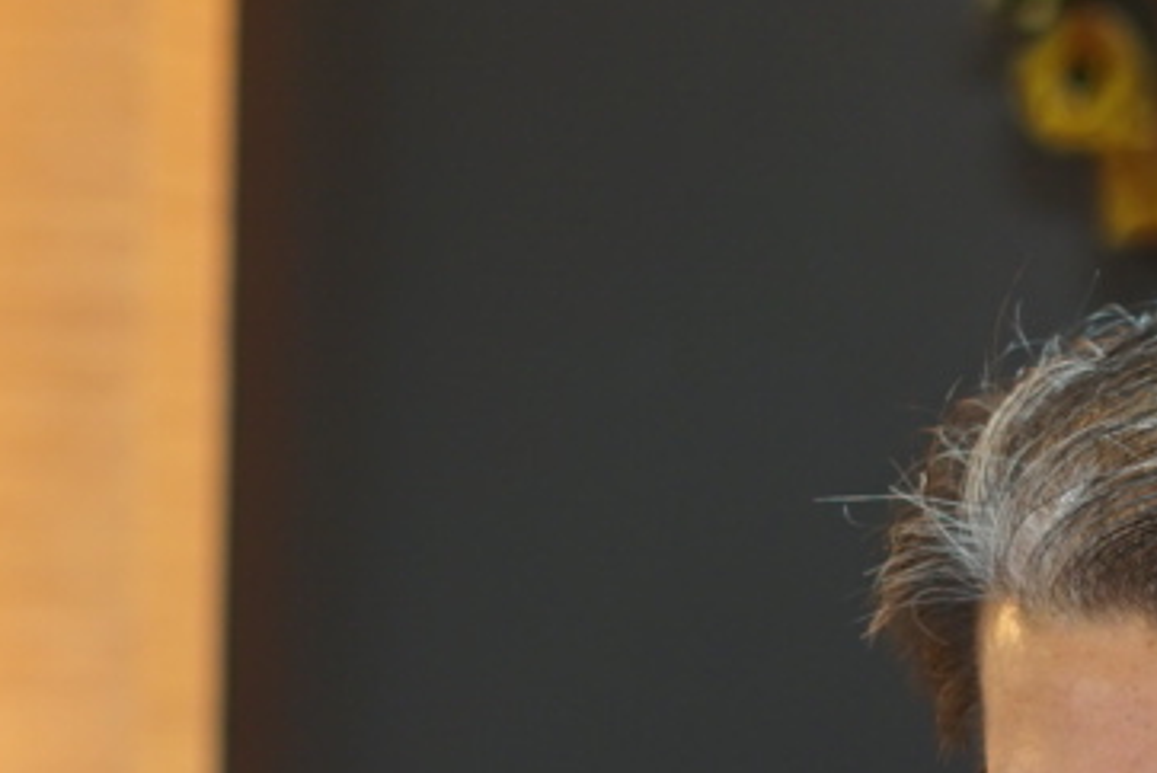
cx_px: 1499
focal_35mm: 223
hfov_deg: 9.1
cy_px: 763
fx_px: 7173
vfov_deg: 6.2
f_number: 2.2
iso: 400
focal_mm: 50
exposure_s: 1/40
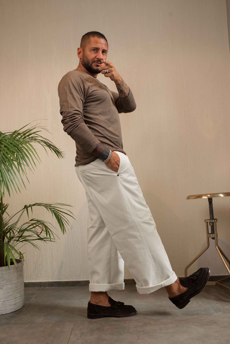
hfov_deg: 37.9
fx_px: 335
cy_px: 172
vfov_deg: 54.4
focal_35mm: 35
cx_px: 115
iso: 800
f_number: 4.5
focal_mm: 35
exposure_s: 1/200
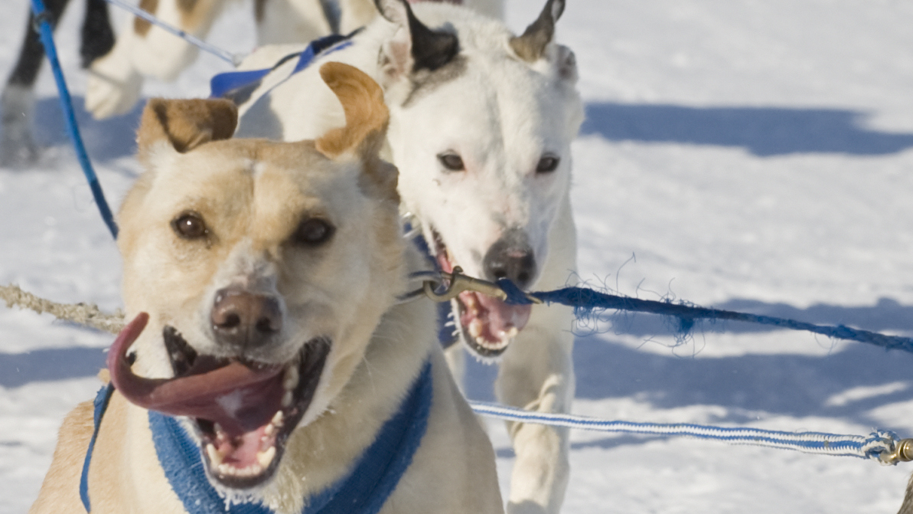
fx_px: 14017
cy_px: 260
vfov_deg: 2.1
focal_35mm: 579
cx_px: 912
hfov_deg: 3.7
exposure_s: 1/800
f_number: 10
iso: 200
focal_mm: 155
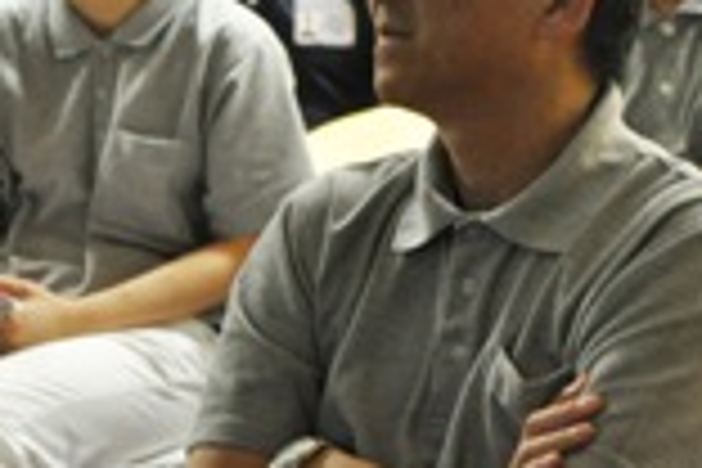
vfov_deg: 7.9
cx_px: 801
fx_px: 3379
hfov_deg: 11.7
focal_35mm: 173
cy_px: 86
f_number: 2.8
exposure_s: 1/20
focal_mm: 45
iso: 800
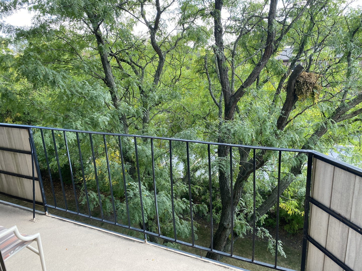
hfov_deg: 67.3
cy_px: 136
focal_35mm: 26
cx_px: 181
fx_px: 272
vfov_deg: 53.1
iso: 32
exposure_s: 1/121
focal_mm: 4.25
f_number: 1.8
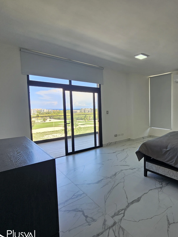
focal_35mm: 18
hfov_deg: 63.7
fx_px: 123
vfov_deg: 87.7
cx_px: 148
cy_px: 117
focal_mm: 2.2
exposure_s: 1/172
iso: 50
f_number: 2.2
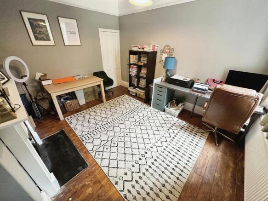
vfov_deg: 85.7
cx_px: 134
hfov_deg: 102.1
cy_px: 100
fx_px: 108
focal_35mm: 14
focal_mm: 2.22
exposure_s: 1/50
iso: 320
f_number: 2.2
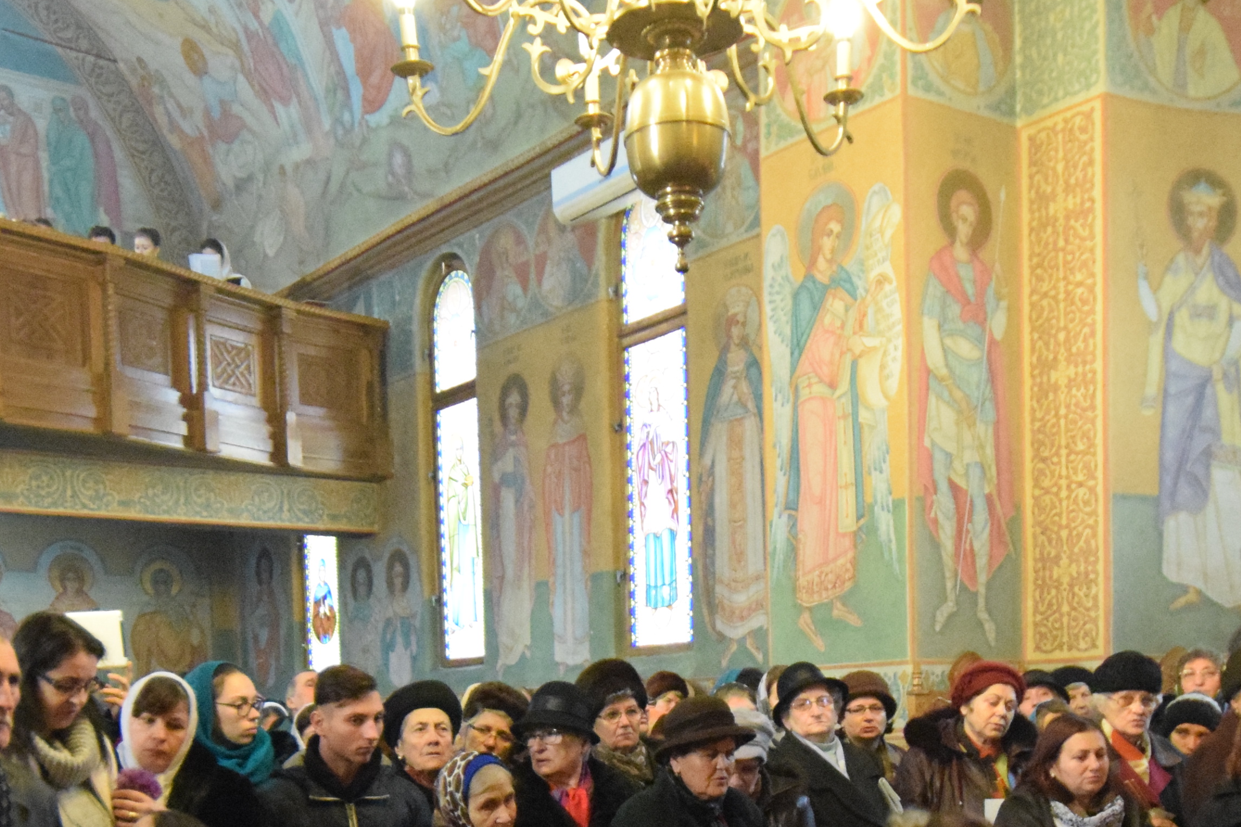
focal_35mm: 43
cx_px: 525
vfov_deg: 29.4
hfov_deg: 45.0
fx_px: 1493
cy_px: 783
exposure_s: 1/40
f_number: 3.5
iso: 6400
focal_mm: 11
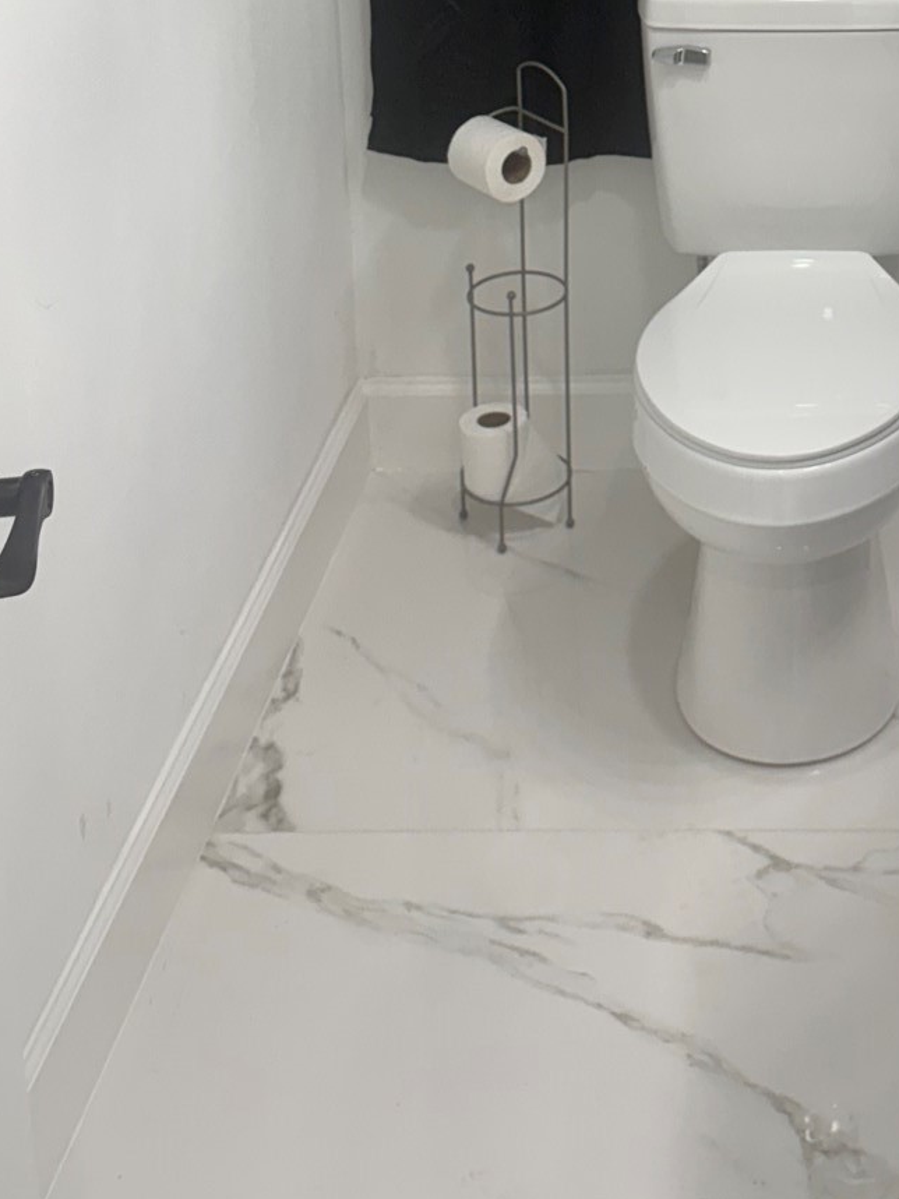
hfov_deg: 22.6
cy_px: -158
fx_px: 2147
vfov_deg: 28.1
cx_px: 919
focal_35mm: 62
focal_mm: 5.96
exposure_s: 1/120
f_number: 1.6
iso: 80
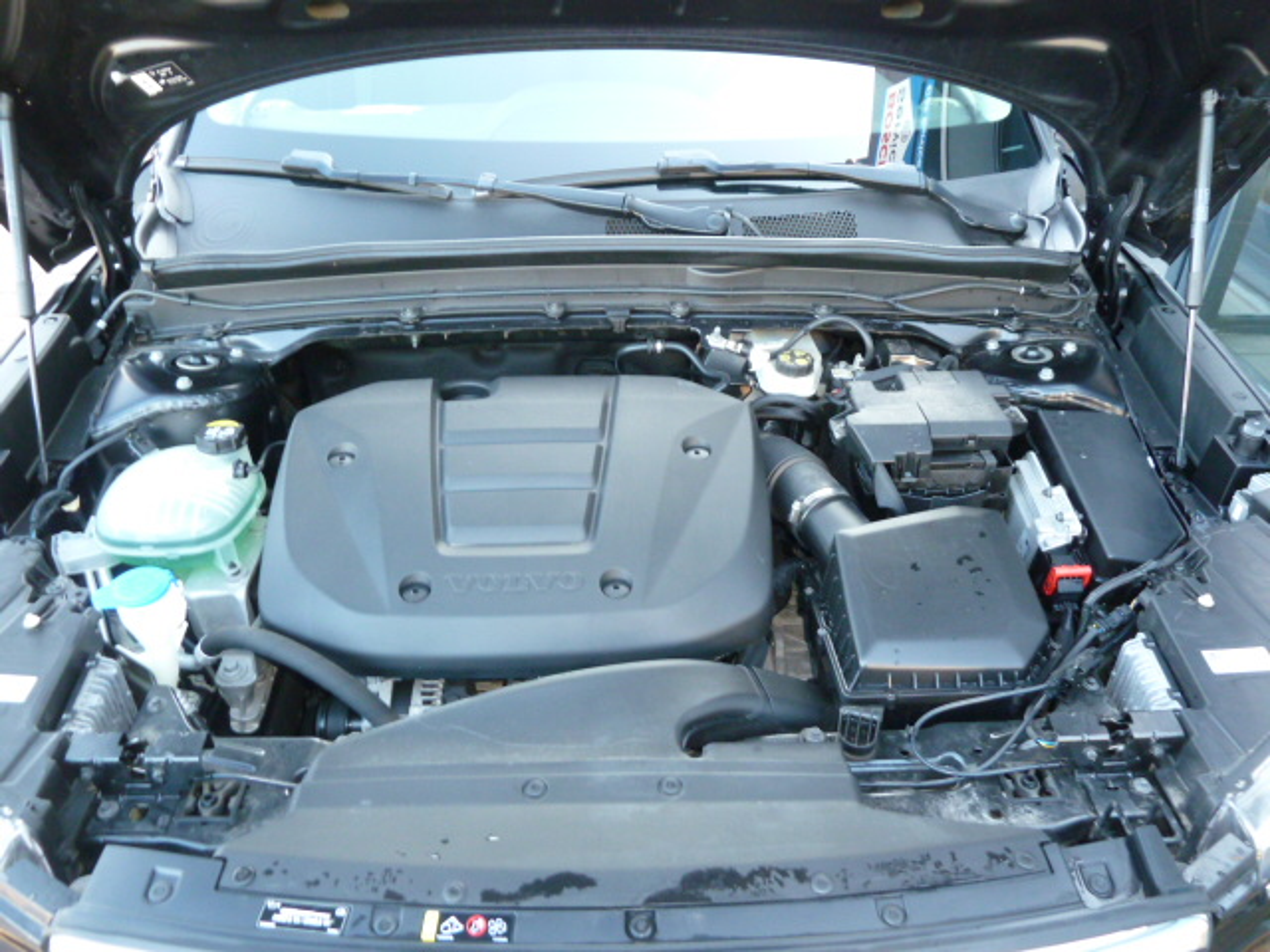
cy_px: 476
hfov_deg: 65.3
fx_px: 991
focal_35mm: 27
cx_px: 635
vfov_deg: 51.4
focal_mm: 4.4
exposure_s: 1/30
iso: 250
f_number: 3.3
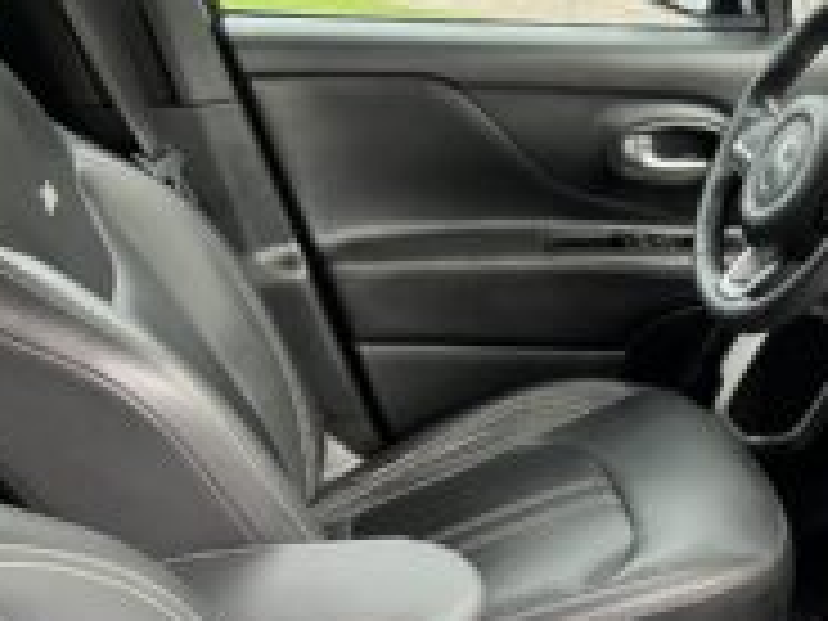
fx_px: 1220
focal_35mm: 51
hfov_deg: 35.7
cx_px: 716
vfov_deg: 28.0
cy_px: 500
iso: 160
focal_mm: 5.7
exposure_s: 1/60
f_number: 1.5
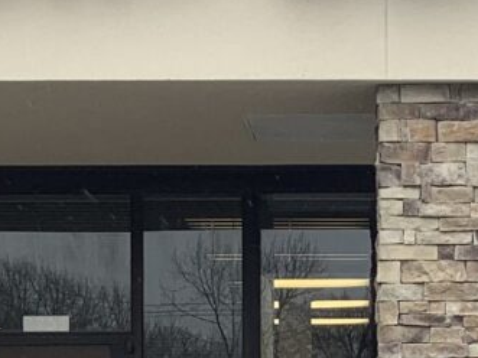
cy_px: 407
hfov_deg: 12.2
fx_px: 2222
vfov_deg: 9.1
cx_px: 425
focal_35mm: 161
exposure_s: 1/389
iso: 25
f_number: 1.8
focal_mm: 4.25
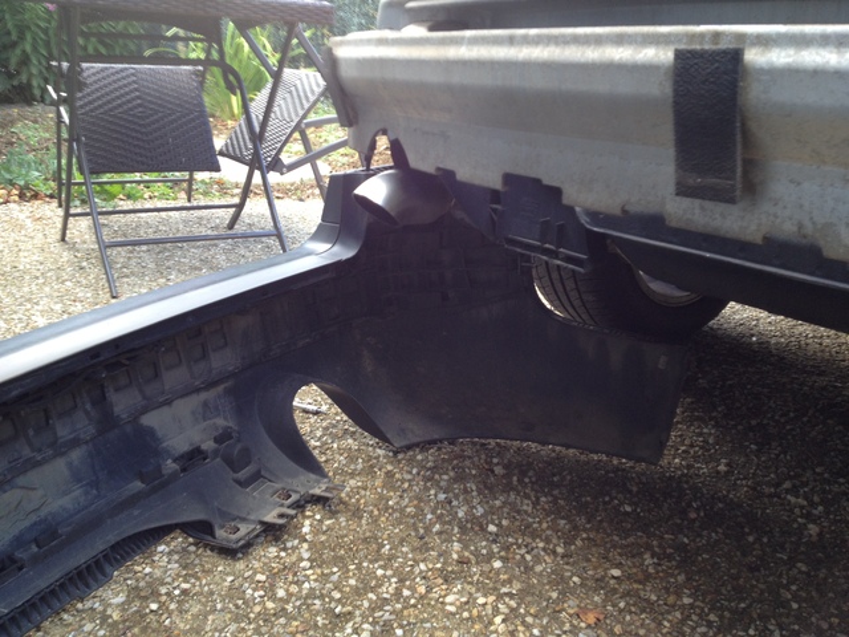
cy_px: 318
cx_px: 424
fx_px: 858
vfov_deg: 40.7
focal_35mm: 35
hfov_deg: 52.6
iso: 50
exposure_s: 1/60
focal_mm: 4.28
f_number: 2.4
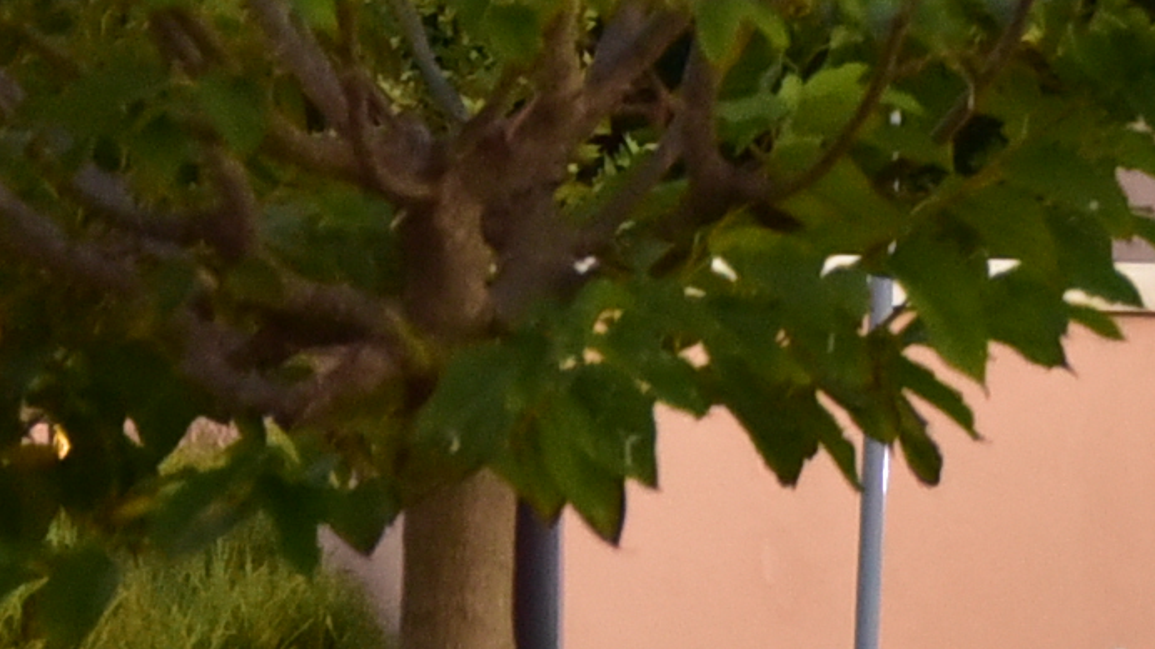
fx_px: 9615
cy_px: 420
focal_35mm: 314
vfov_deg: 3.9
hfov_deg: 6.6
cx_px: 2624
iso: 4000
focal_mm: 46
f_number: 2.8
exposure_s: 1/160
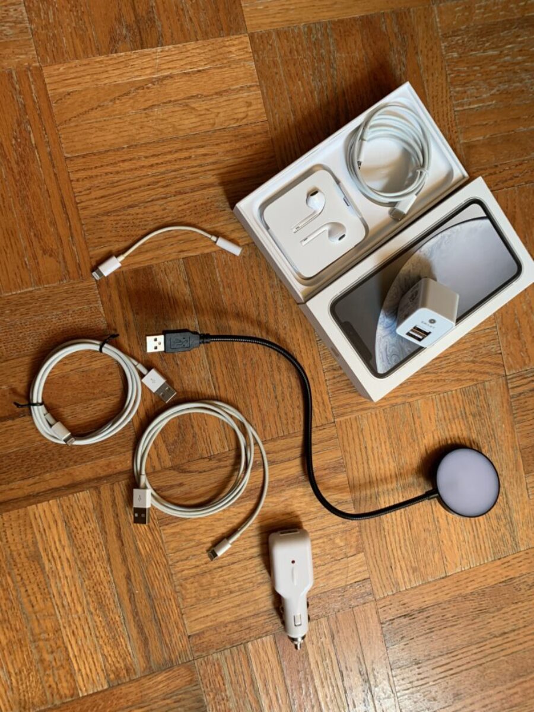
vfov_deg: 67.3
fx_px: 535
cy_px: 356
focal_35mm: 26
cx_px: 267
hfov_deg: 53.1
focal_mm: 4.25
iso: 160
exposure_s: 1/60
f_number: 1.8
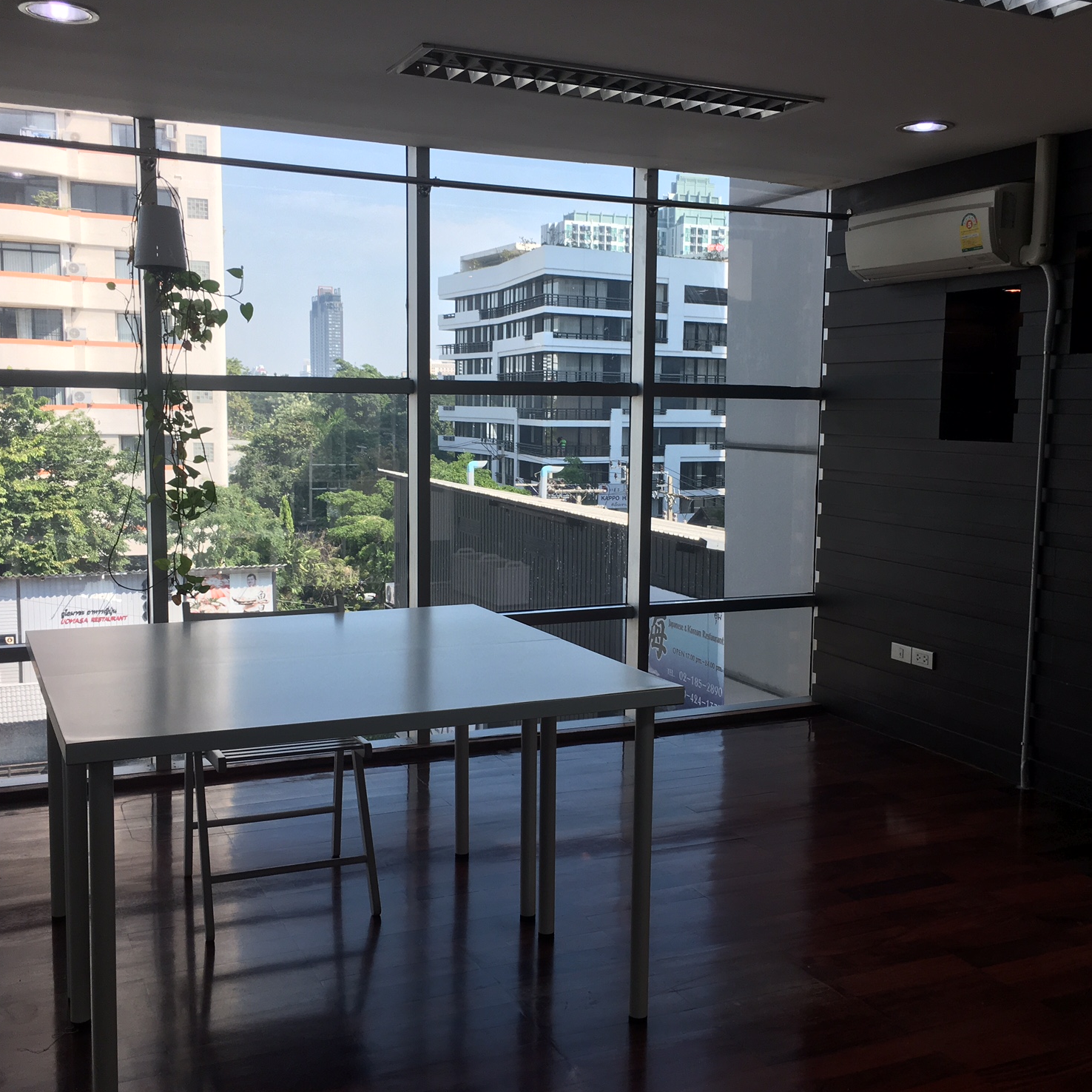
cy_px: 551
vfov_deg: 47.2
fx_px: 1249
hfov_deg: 47.2
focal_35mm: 35
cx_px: 581
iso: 32
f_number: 2.2
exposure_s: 1/100
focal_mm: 4.15
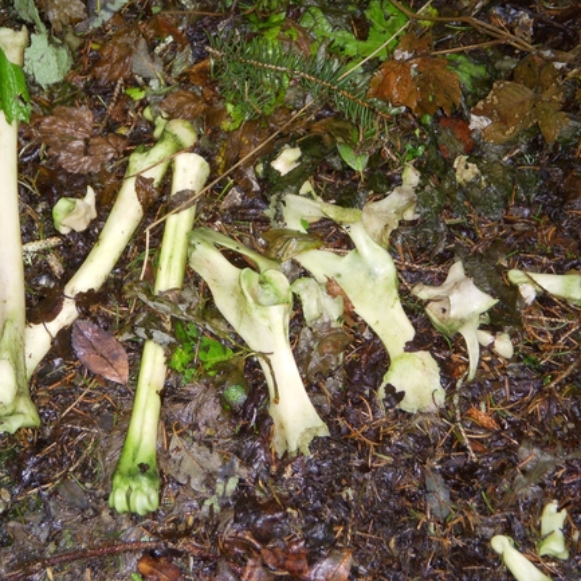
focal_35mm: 104
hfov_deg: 16.7
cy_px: 280
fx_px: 1975
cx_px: 228
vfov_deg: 16.7
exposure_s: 1/125
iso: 200
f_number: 4
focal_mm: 14.1
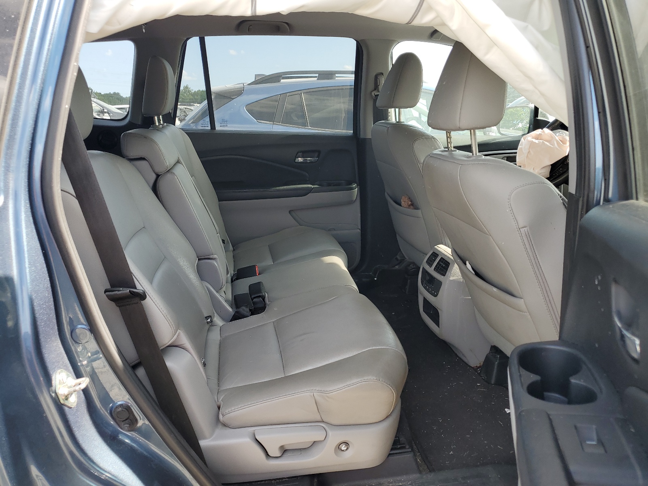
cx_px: 324
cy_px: 243
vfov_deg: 53.1
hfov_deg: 67.3
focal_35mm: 26
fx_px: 487
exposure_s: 1/357
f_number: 1.5
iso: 50
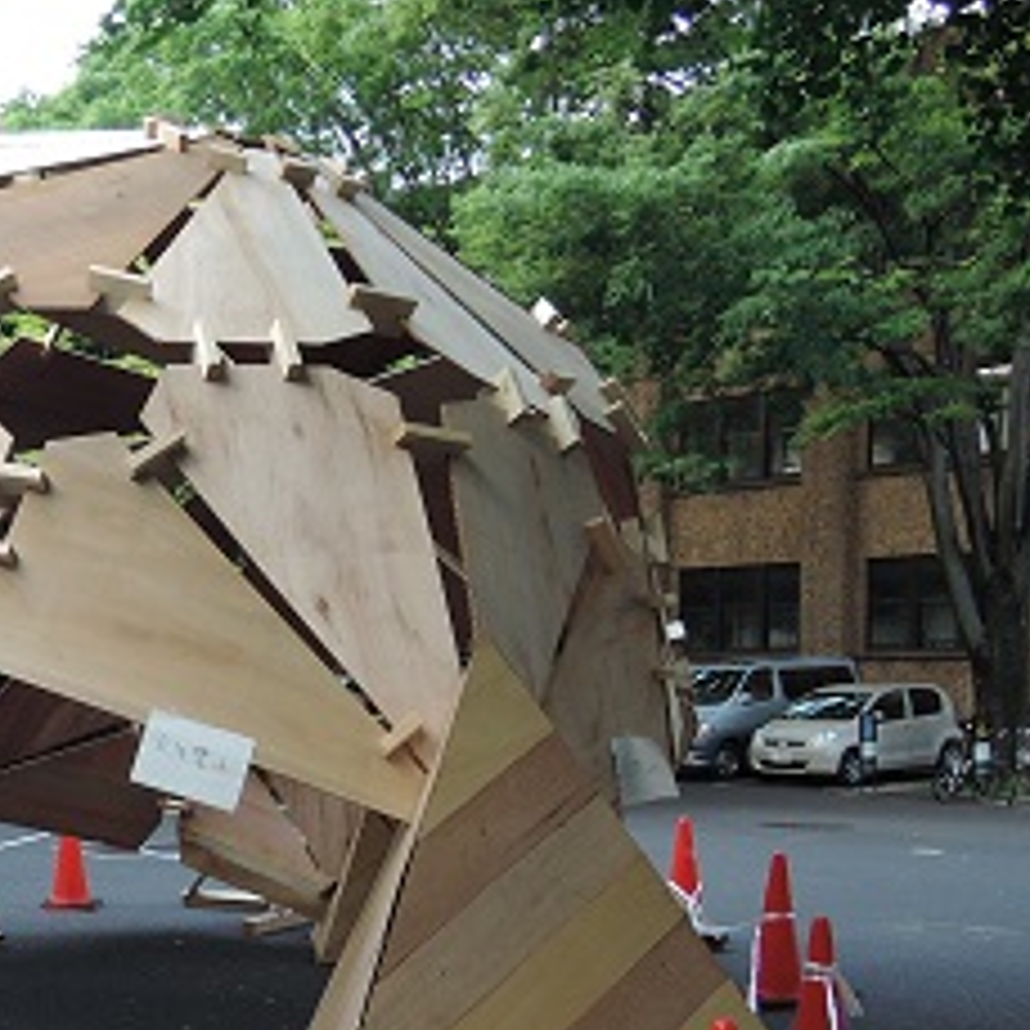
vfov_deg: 31.3
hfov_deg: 29.5
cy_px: 717
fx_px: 1818
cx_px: 0
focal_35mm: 54
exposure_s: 1/40
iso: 80
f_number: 3.2
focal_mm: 6
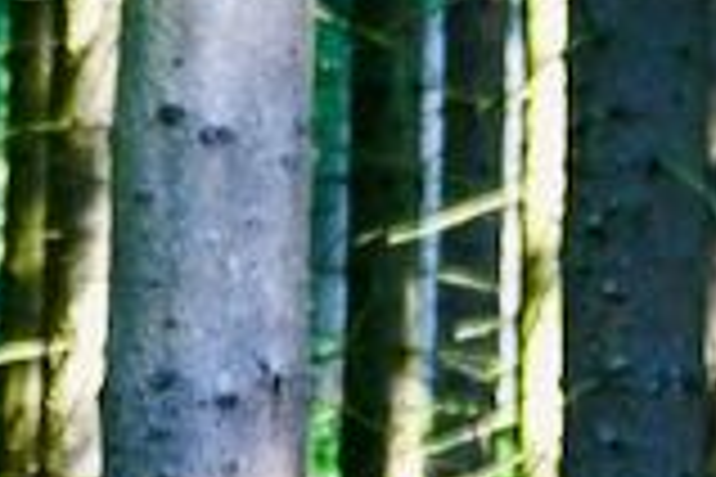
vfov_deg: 1.8
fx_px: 14816
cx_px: -617
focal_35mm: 745
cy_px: 1332
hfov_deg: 2.8
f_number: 5
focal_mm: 72
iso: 800
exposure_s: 1/250
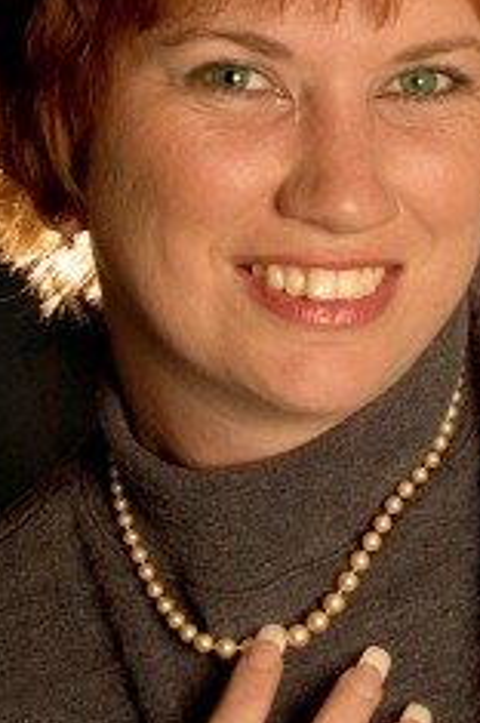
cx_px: 251
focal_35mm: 201
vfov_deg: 10.2
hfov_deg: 6.8
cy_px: 338
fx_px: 4032
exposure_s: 1/125
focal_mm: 70
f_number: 10
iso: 200
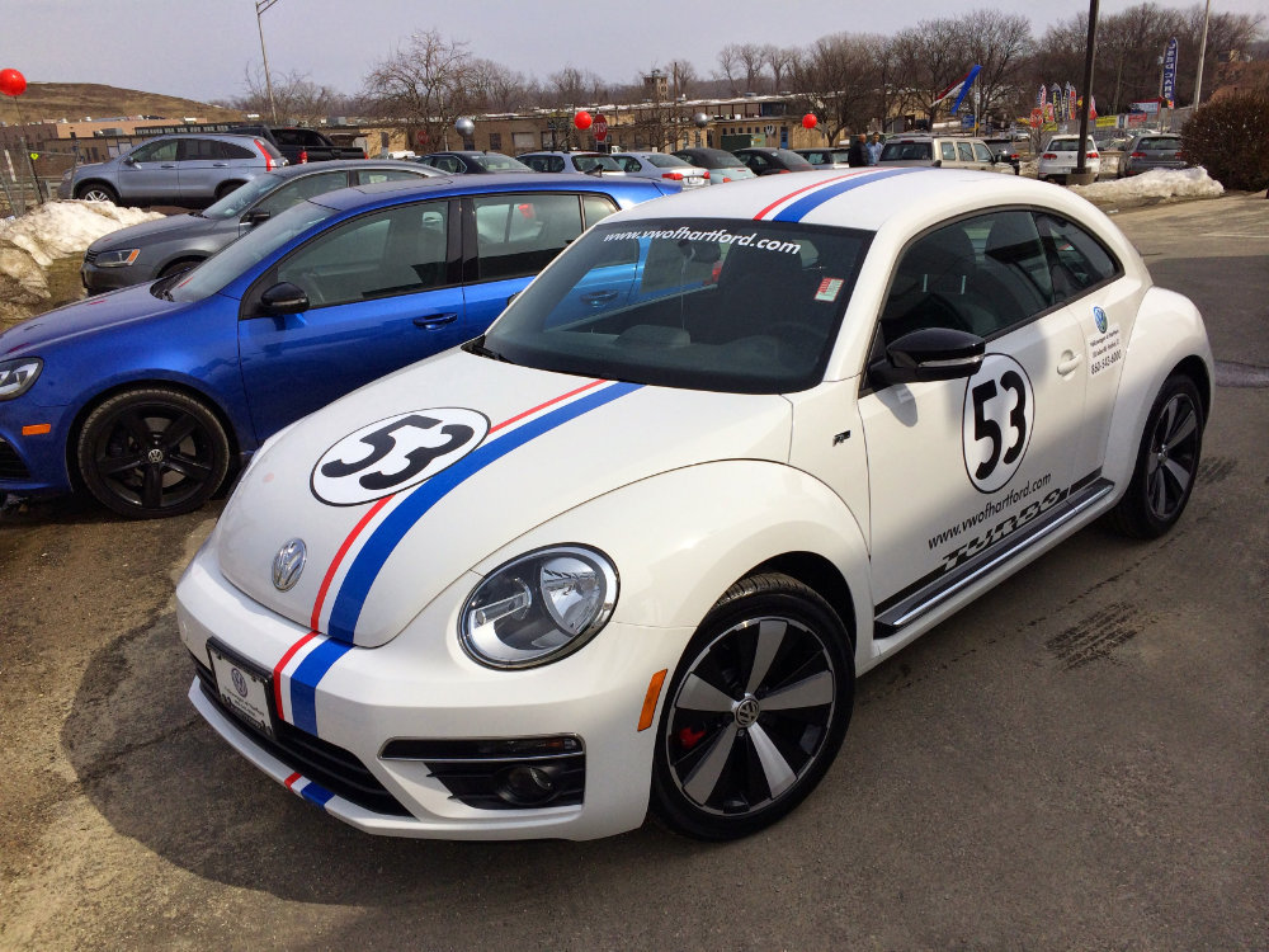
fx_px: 1100
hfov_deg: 60.0
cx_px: 634
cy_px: 476
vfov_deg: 46.8
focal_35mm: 30
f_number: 2.2
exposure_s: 1/4566
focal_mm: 4.1
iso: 40
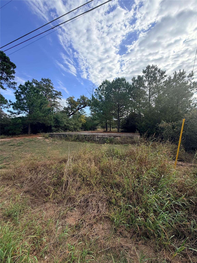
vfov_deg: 102.1
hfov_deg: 85.7
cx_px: 98
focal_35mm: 14
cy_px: 132
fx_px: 106
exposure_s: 1/770
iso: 25
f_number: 2.2
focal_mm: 2.22
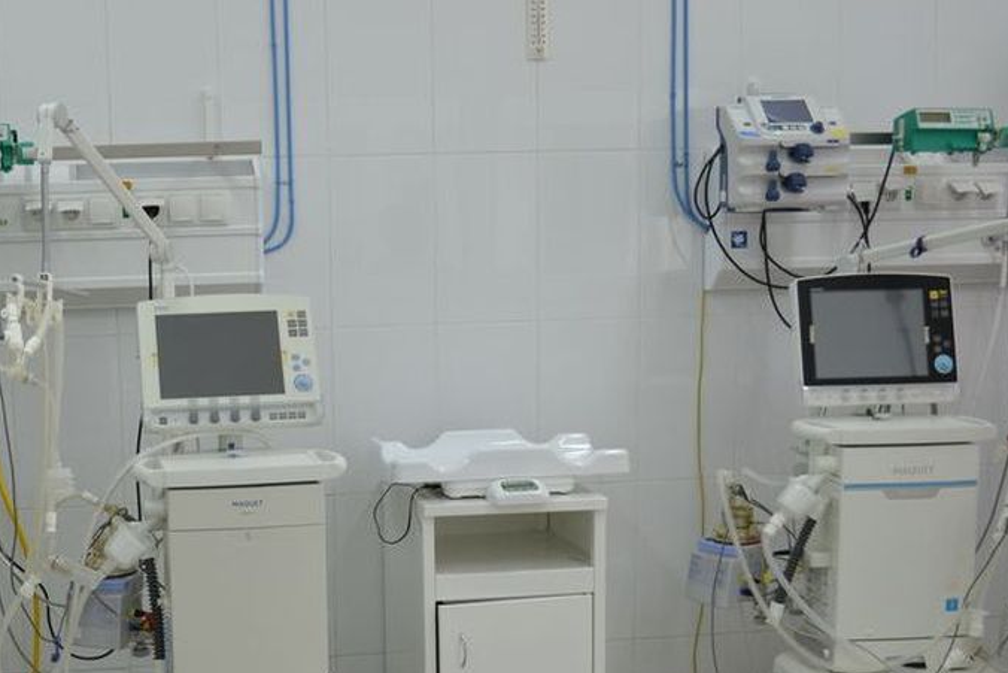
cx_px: 259
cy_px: 413
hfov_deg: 38.6
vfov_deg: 26.9
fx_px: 1400
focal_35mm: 50
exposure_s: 1/80
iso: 400
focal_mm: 22
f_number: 4.5
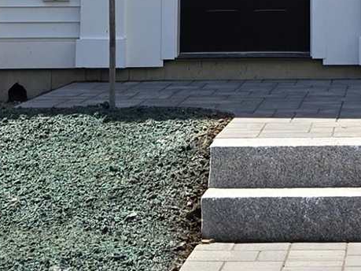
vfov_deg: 9.0
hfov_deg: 12.7
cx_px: 341
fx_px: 1606
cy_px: -295
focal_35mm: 154
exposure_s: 1/2921
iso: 40
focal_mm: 5.4
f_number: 1.8
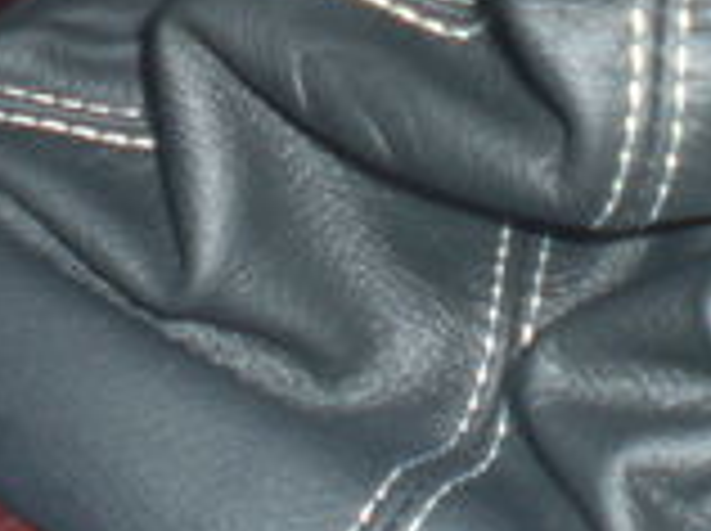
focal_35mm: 154
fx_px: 3158
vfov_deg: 9.4
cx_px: 468
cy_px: -243
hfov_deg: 12.8
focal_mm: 6.3
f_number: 3.1
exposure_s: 1/60
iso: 200
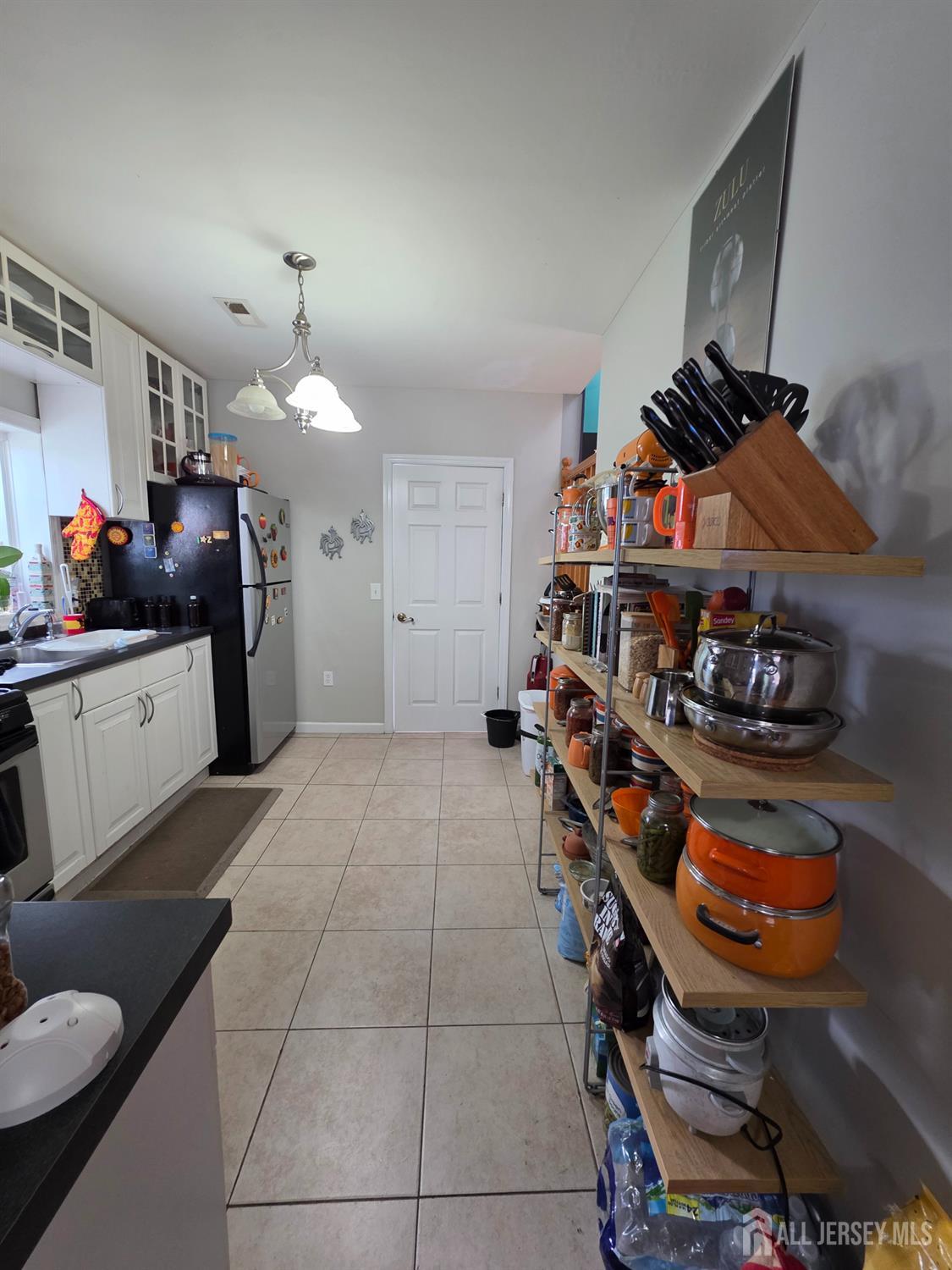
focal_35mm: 13
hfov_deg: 89.9
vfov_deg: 106.2
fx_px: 477
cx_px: 476
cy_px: 635
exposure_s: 1/60
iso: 160
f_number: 1.9
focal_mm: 2.2
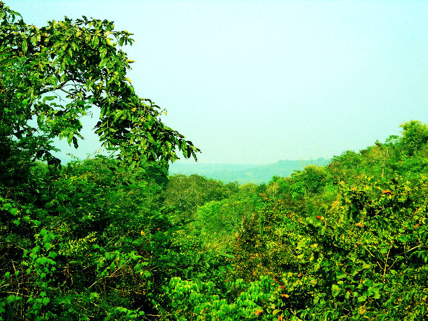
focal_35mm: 105
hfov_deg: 18.7
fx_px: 1298
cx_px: 214
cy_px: 160
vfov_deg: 14.1
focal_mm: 18.8
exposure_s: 1/250
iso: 80
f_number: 5.9
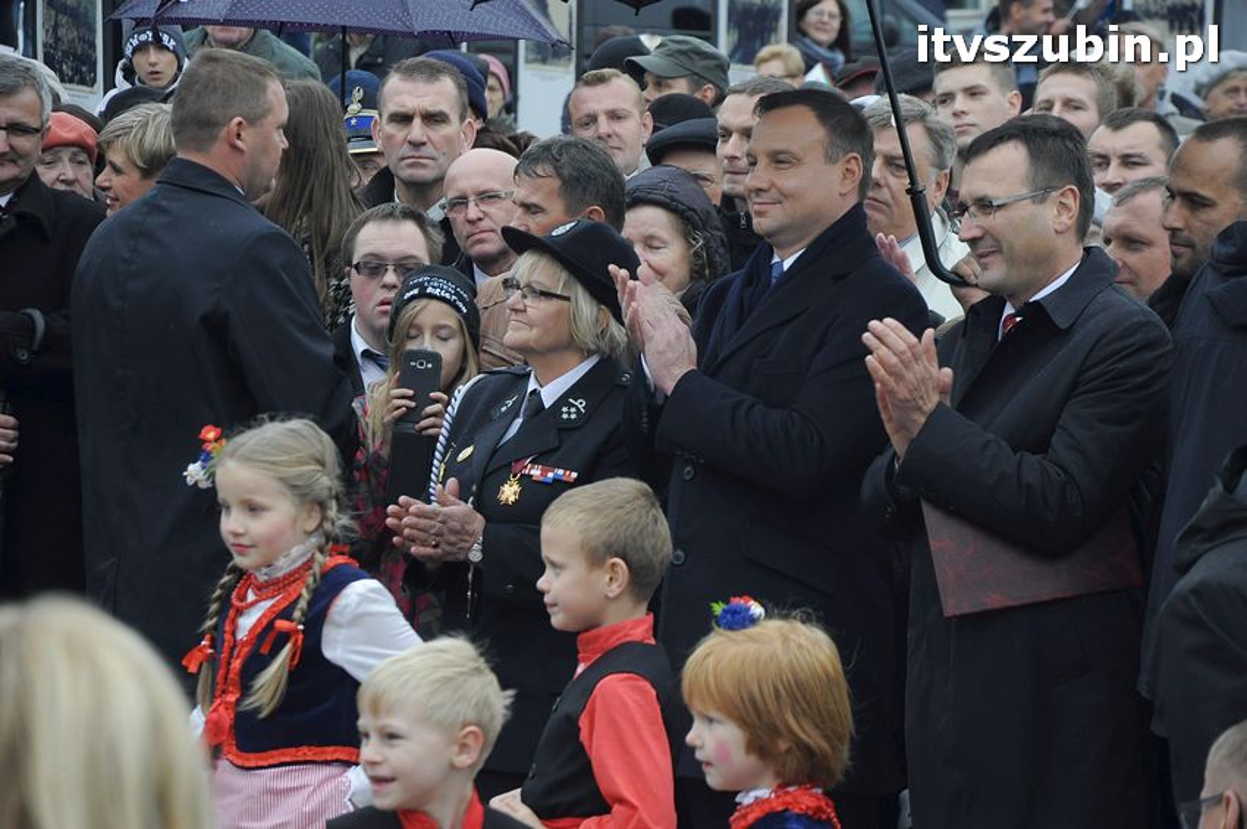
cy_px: 414
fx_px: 5450
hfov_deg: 13.1
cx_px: 624
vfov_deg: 8.7
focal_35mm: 158
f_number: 5.6
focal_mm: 105
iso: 800
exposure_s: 1/320
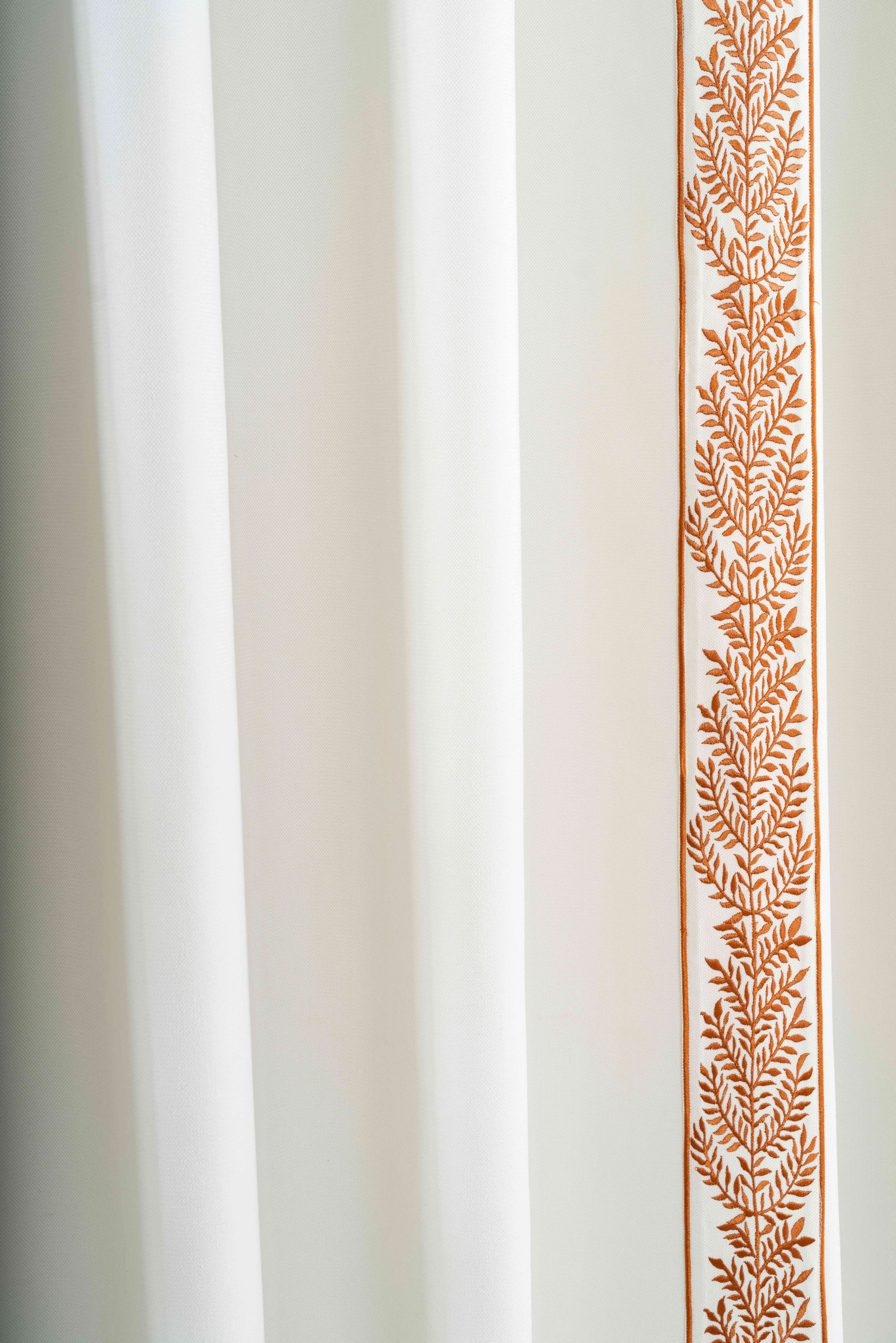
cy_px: 672
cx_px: 448
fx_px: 1867
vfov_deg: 39.6
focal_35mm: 50
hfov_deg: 27.0
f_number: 6.3
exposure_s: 1/200
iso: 200
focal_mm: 50
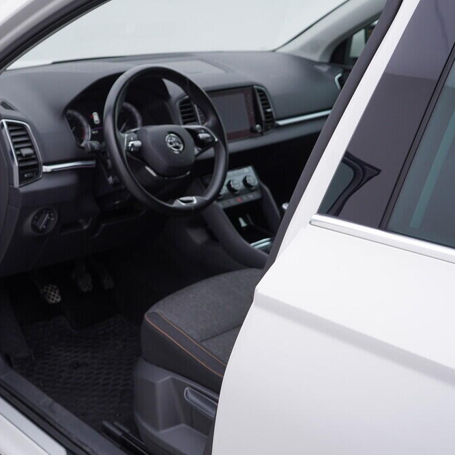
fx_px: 699
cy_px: 230
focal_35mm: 47
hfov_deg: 35.5
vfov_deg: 36.1
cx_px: 135
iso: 125
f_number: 4
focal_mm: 24
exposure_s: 1/60
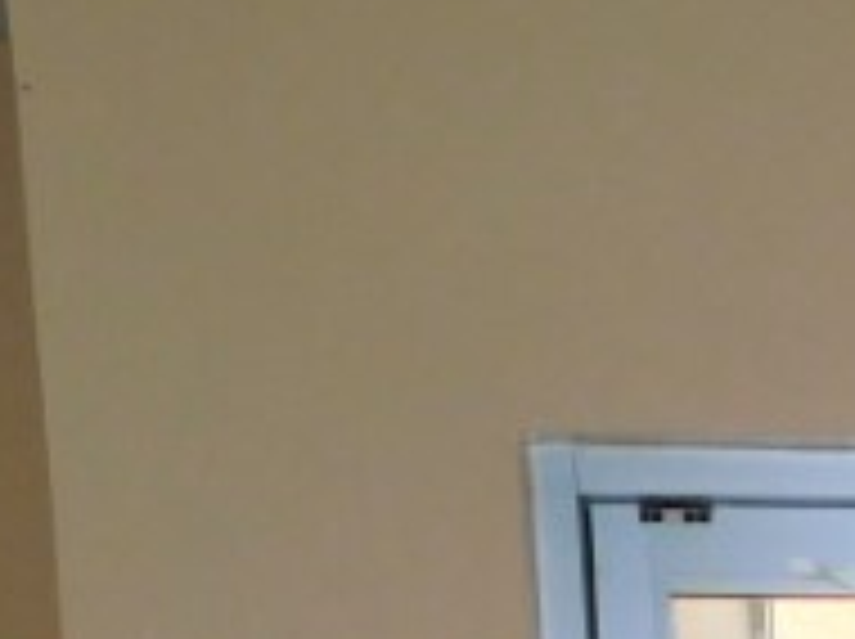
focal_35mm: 124
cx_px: 1670
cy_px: 1710
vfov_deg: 9.9
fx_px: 3059
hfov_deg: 13.7
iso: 125
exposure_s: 1/250
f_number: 3
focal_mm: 4
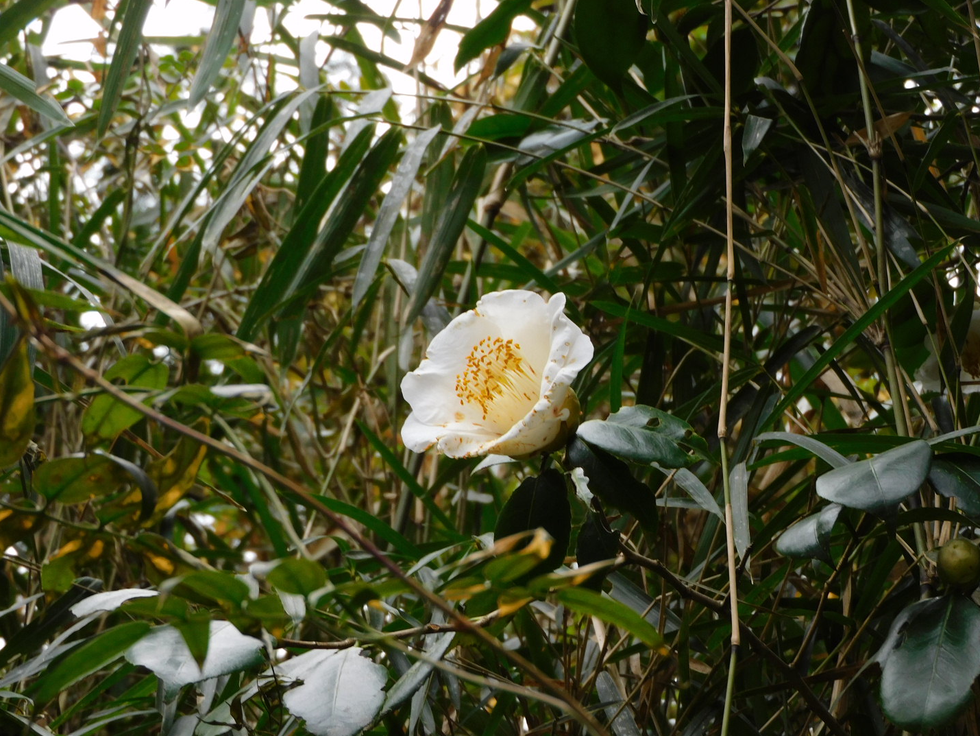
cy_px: 369
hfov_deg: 13.1
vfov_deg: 9.8
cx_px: 492
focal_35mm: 151
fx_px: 4276
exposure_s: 1/100
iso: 125
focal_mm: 26.9
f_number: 5.2
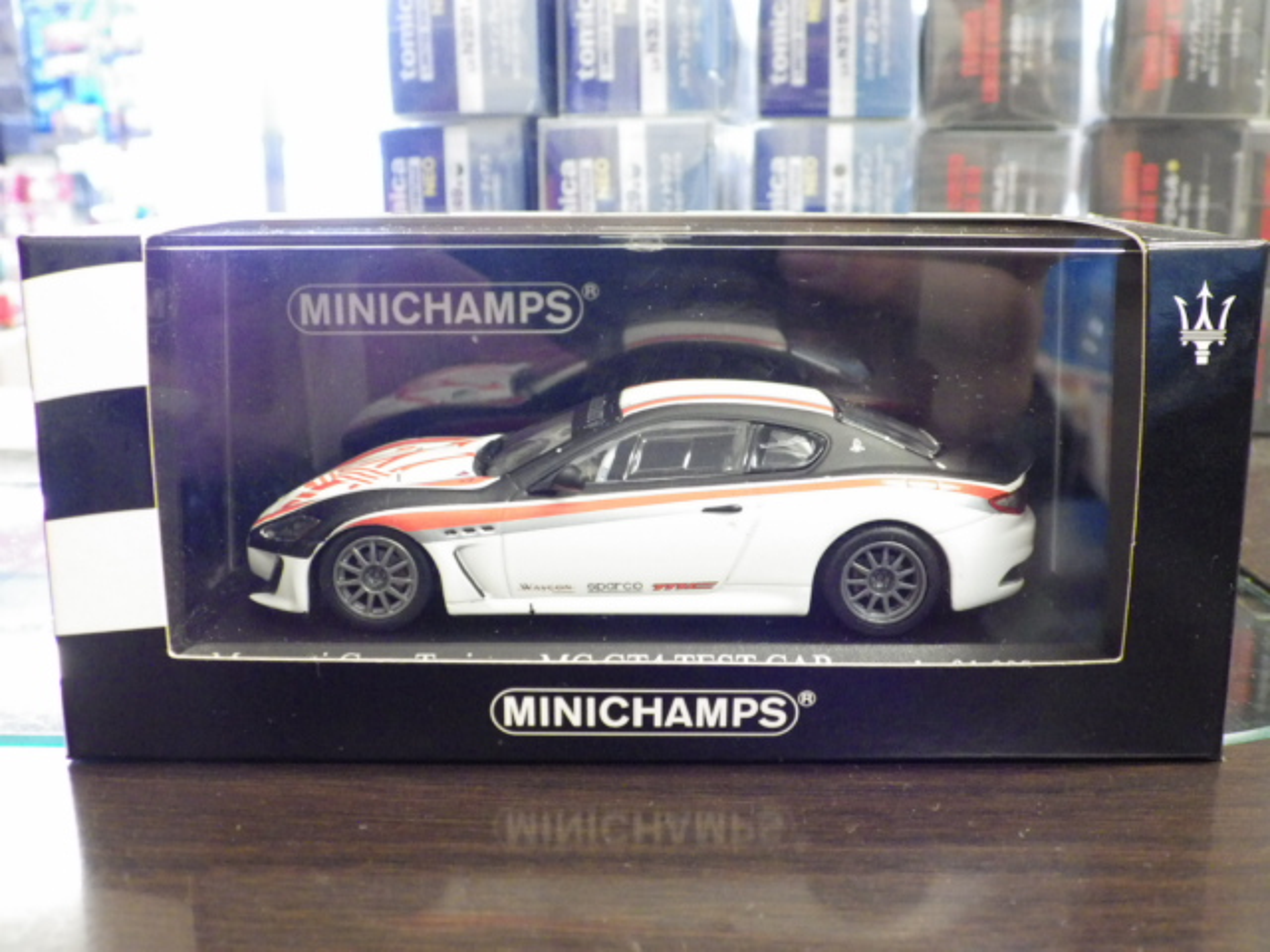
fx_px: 1504
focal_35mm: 41
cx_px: 635
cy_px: 476
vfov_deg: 35.1
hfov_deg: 45.8
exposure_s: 1/25
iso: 1000
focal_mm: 7.4
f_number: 3.6
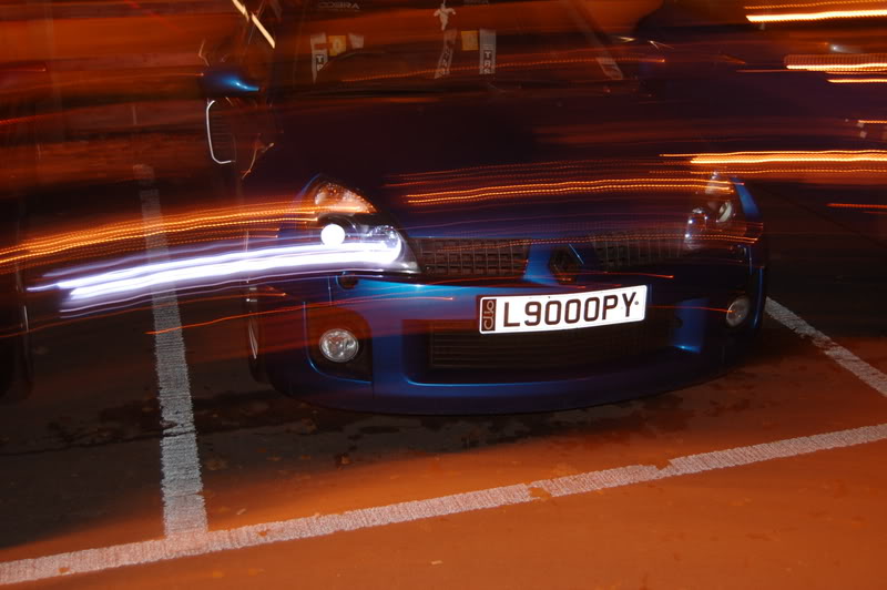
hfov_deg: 43.6
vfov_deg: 29.8
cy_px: 295
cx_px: 444
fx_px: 1108
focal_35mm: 45
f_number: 4.2
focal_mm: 30
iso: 400
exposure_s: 1
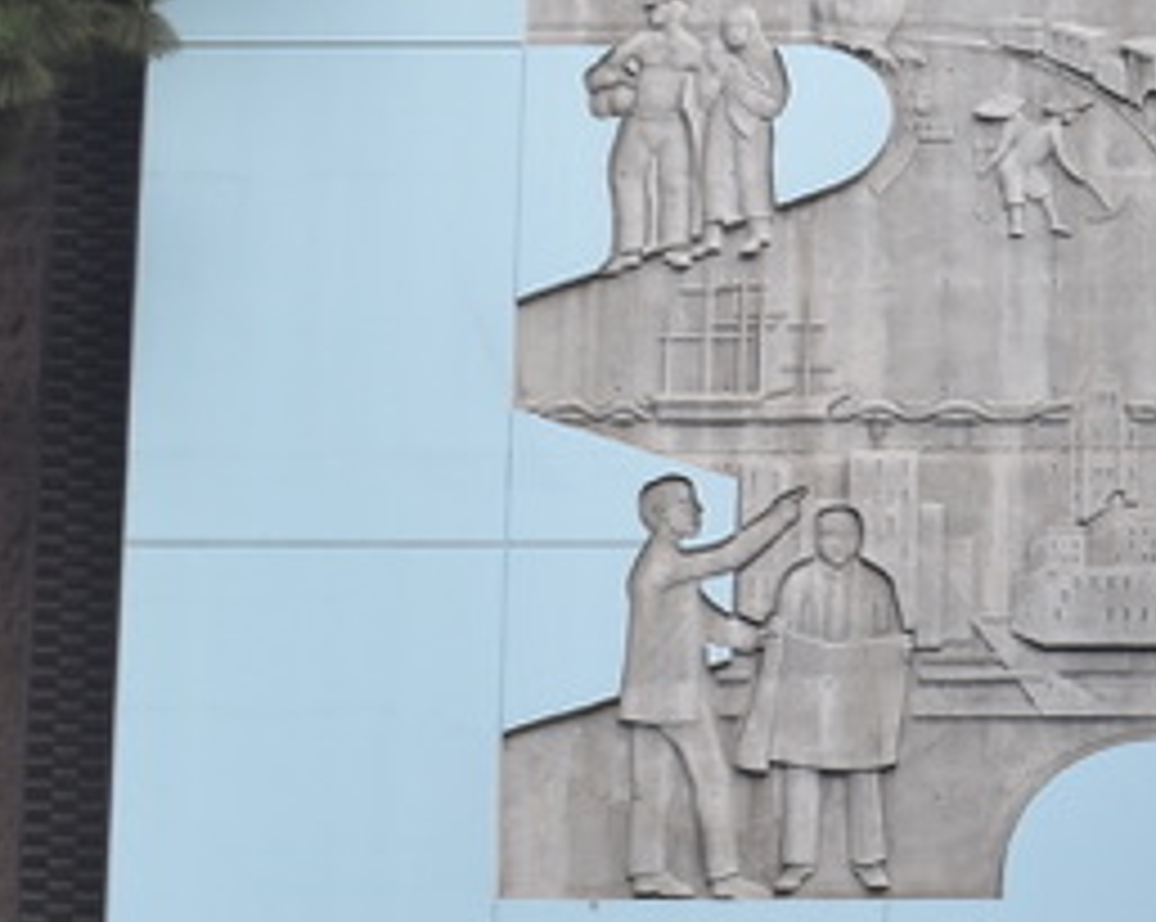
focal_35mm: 143
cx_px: 1543
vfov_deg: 10.8
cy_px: 290
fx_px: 4887
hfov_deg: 13.0
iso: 400
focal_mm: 24
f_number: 7.1
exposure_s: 1/200
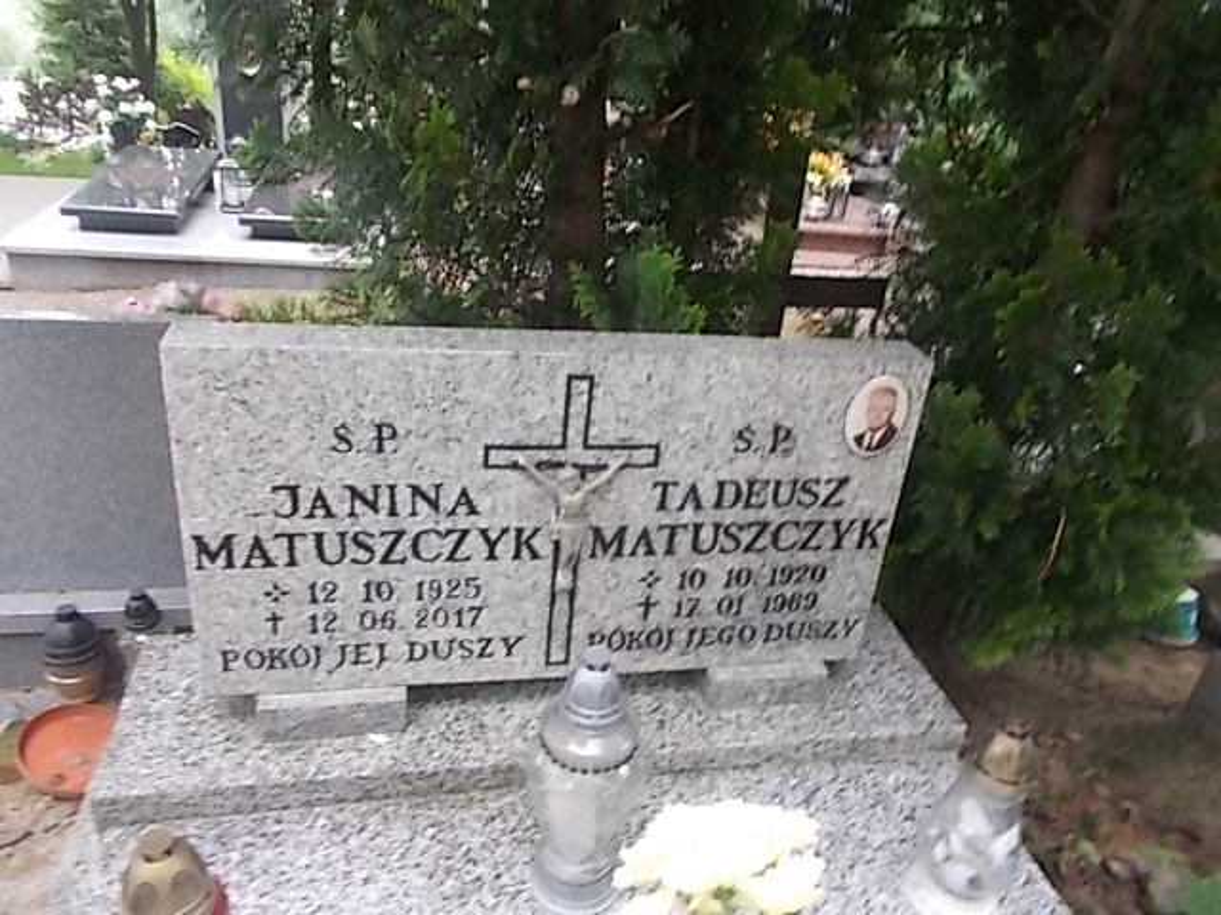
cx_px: 610
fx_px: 917
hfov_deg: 67.3
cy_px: 458
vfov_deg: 53.1
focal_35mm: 26
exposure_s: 1/25
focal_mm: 4.6
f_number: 3.2
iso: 100
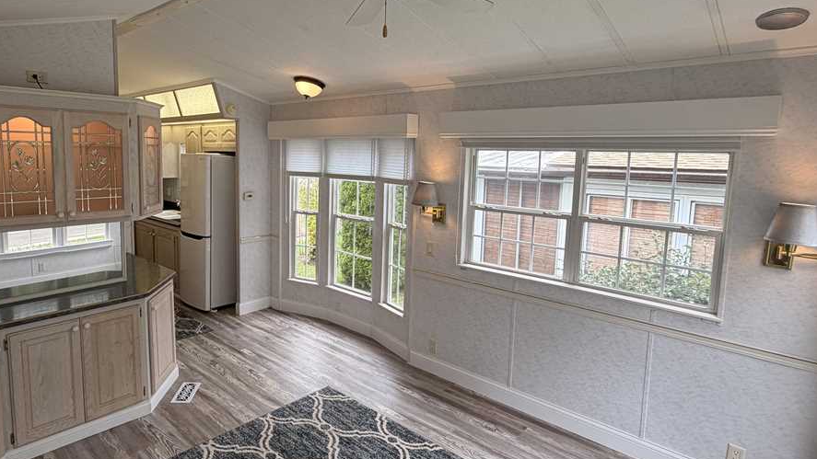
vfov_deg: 51.3
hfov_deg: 80.6
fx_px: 477
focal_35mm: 22
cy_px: 199
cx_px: 343
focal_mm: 2.22
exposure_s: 1/120
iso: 64
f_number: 2.2
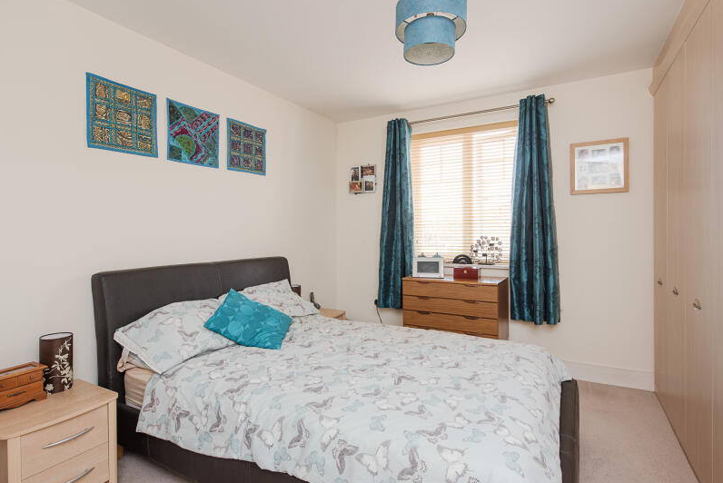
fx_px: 362
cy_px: 228
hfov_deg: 89.9
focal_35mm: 18
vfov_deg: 67.4
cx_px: 346
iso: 640
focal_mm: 14
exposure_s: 1/25
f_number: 9
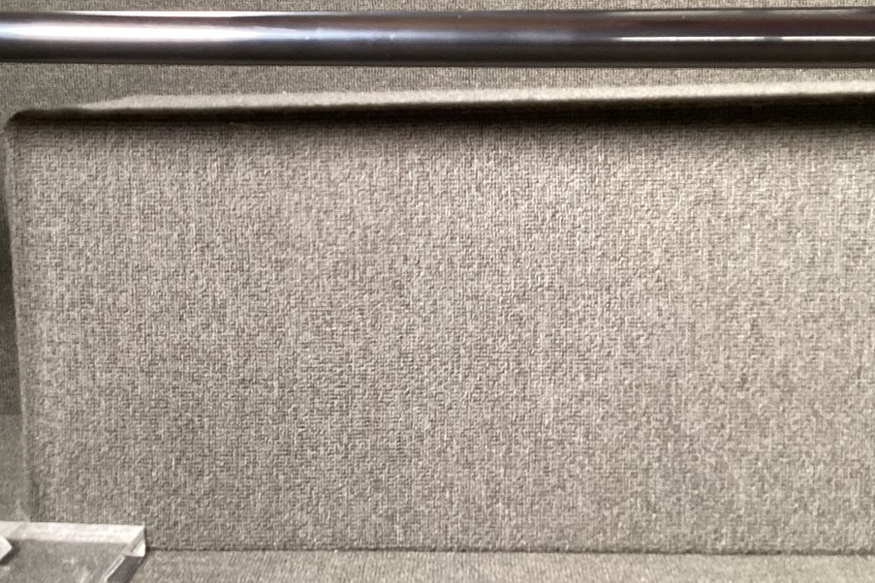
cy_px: 231
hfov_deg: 36.7
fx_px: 1312
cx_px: 343
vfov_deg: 25.0
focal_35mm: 54
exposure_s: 1/40
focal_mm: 3.3
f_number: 2.4
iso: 400
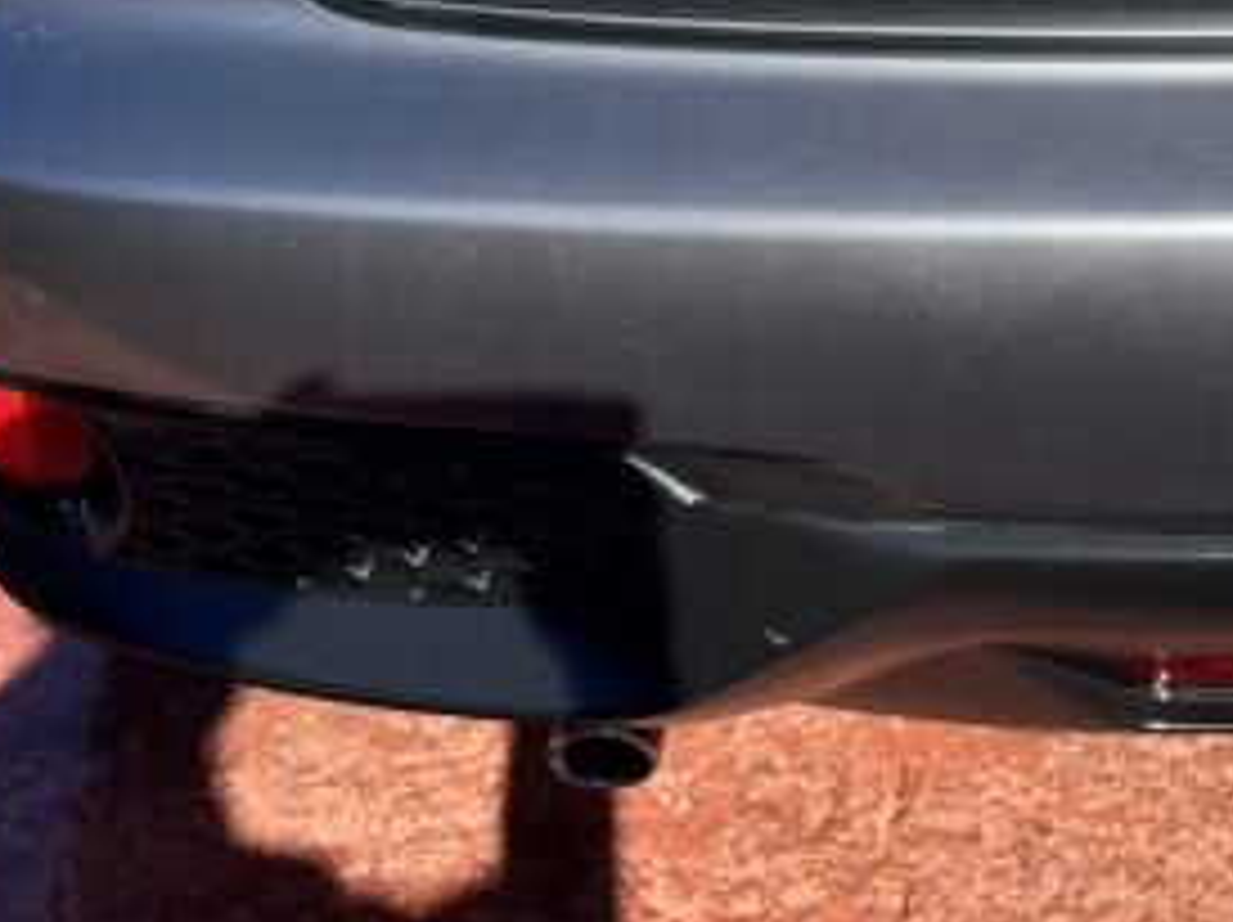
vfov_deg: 17.6
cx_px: 1233
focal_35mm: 76
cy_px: -418
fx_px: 2705
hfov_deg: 24.5
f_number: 1.5
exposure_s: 1/3460
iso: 50
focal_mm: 5.7
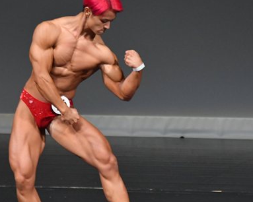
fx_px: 6391
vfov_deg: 1.8
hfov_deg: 2.3
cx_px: 111
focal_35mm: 854
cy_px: 115
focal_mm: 300
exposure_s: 1/400
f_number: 5.6
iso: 4000
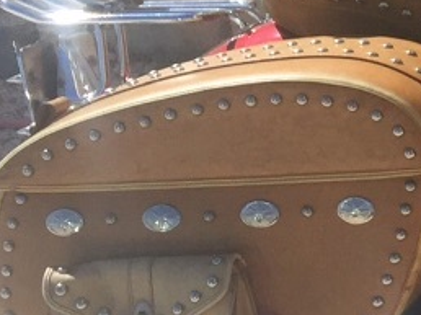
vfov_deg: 10.3
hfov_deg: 11.8
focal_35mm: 144
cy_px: 134
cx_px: 927
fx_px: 1750
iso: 32
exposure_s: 1/2083
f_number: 2.2
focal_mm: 4.15
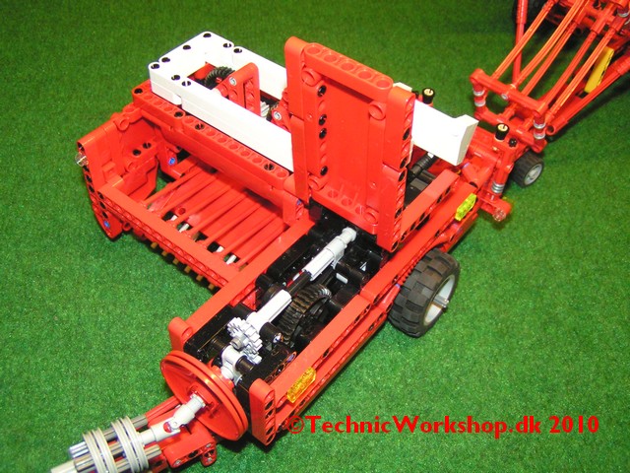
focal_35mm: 38
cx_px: 315
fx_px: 692
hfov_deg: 49.0
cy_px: 236
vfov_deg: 37.7
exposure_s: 1/40
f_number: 2.8
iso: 200
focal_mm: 5.8
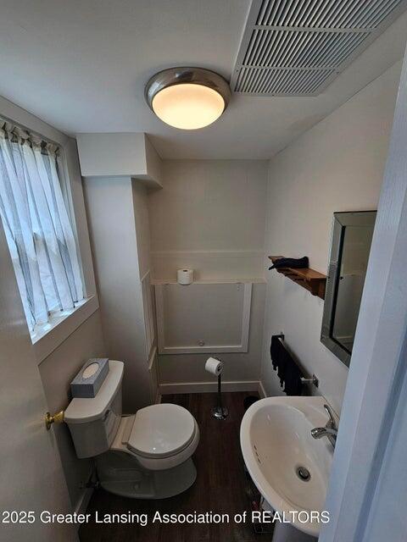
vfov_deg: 106.2
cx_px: 204
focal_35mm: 13
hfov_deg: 89.9
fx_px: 204
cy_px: 271
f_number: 2.2
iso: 50
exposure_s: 1/132
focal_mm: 2.2
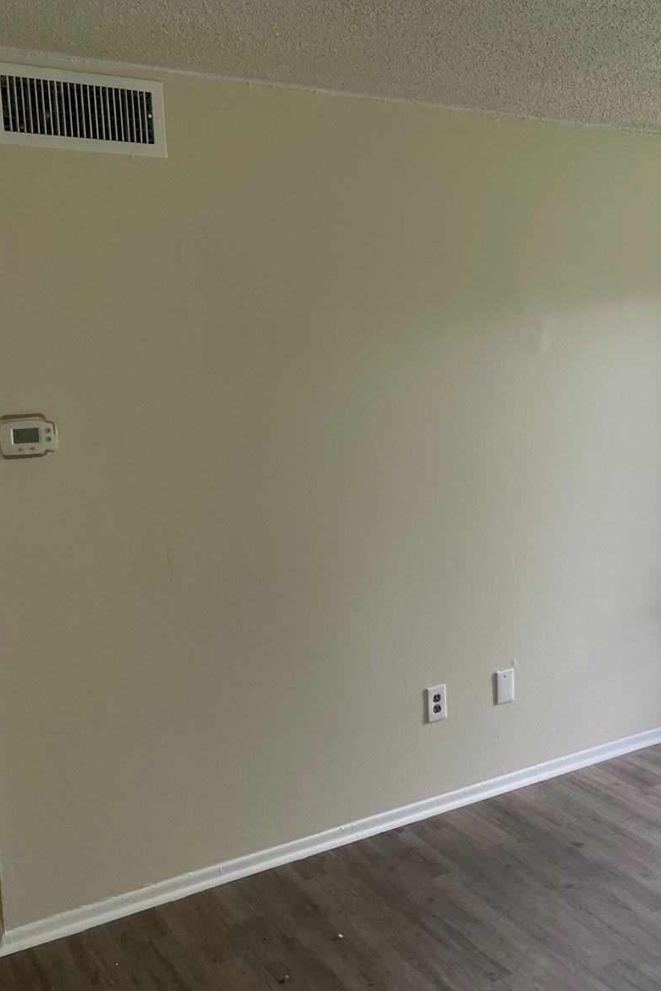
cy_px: 497
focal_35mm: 37
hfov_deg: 35.6
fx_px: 1018
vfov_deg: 51.9
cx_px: 446
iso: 80
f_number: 1.6
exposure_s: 1/60
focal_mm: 4.2
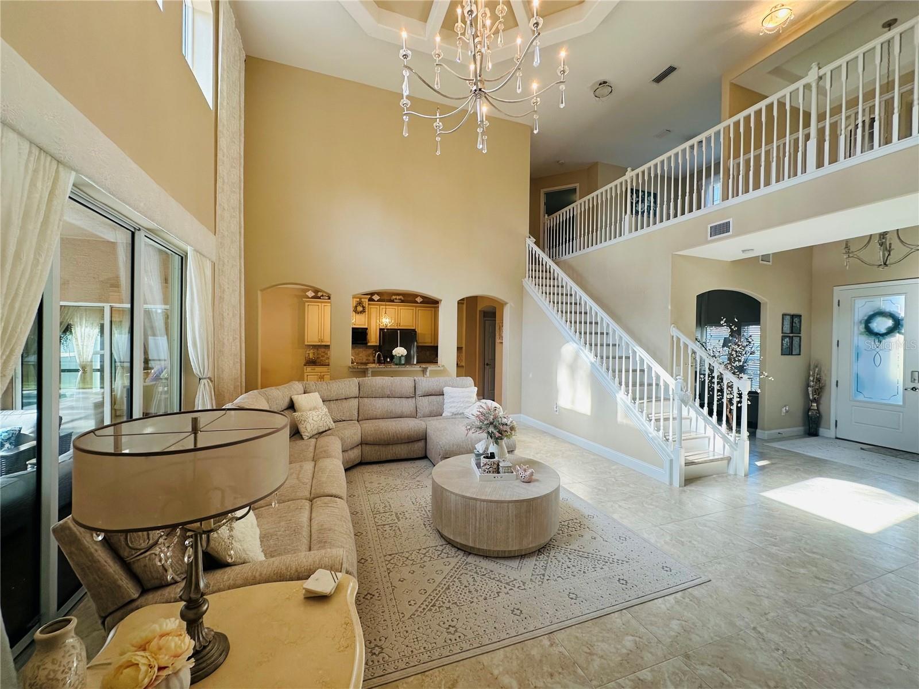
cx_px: 460
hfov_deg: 102.1
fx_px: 372
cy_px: 344
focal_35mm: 14
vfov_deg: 85.7
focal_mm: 2.22
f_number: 2.2
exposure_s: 1/120
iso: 80
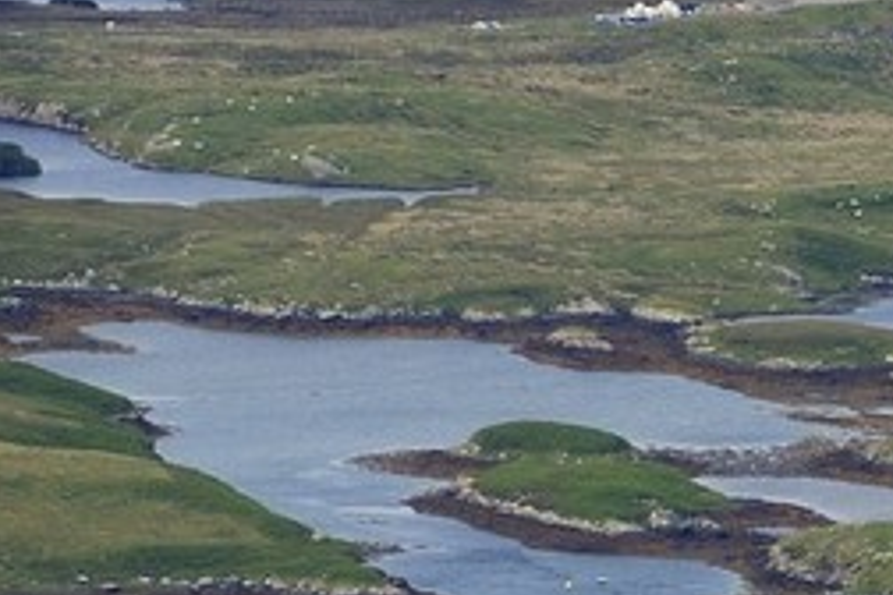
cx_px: 2707
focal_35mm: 1270
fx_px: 31501
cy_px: 871
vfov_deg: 1.1
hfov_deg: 1.6
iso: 200
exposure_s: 1/800
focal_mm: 200
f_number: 7.1
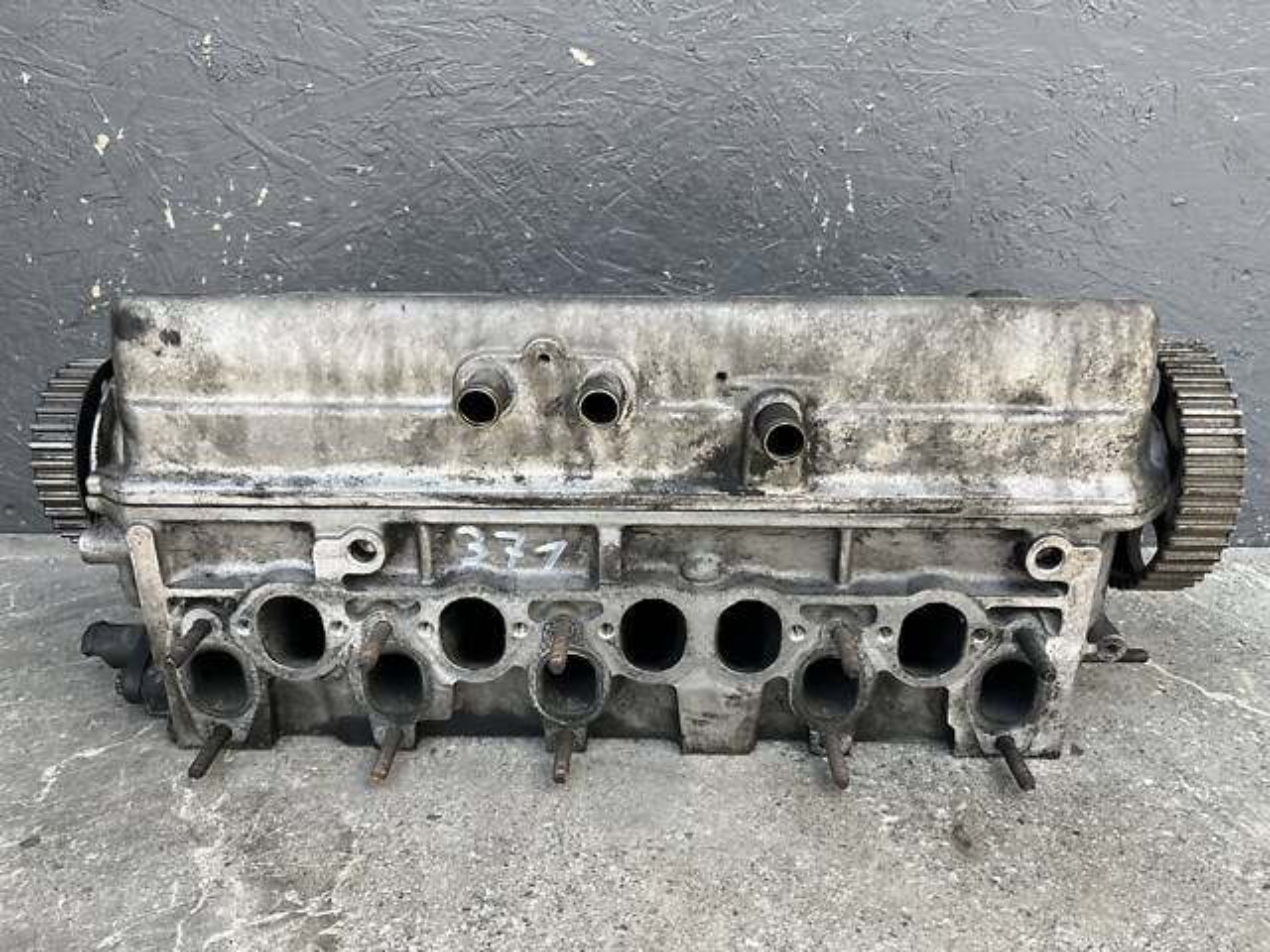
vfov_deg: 53.1
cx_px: 635
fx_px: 954
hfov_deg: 67.3
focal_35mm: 26
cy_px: 476
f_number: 1.6
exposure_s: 1/374
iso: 50
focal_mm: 5.1
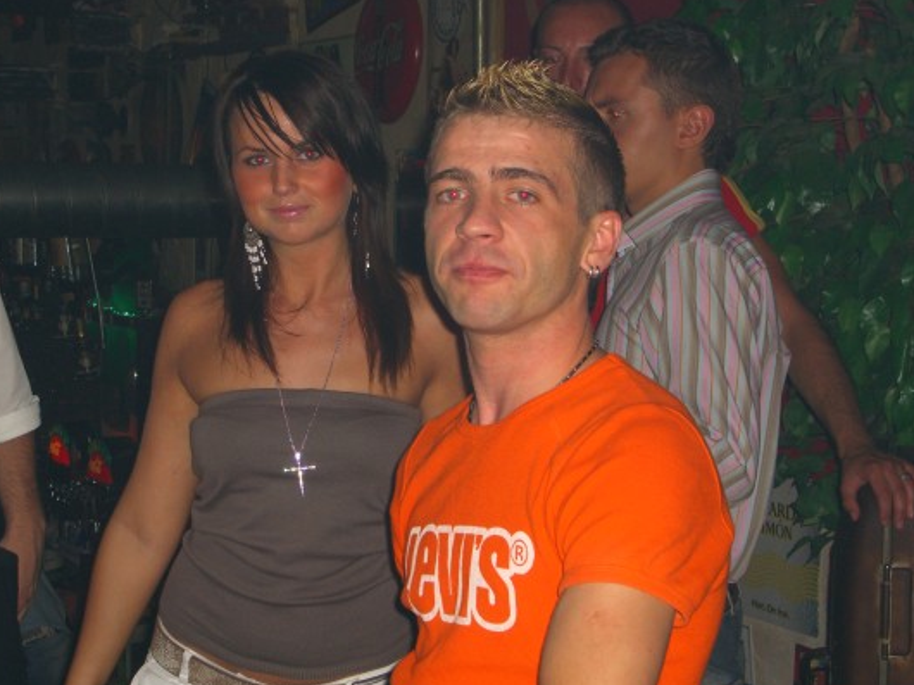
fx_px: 2032
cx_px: 410
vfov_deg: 19.1
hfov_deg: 25.3
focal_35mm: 77
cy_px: 350
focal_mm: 14.2
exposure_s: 1/60
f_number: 4
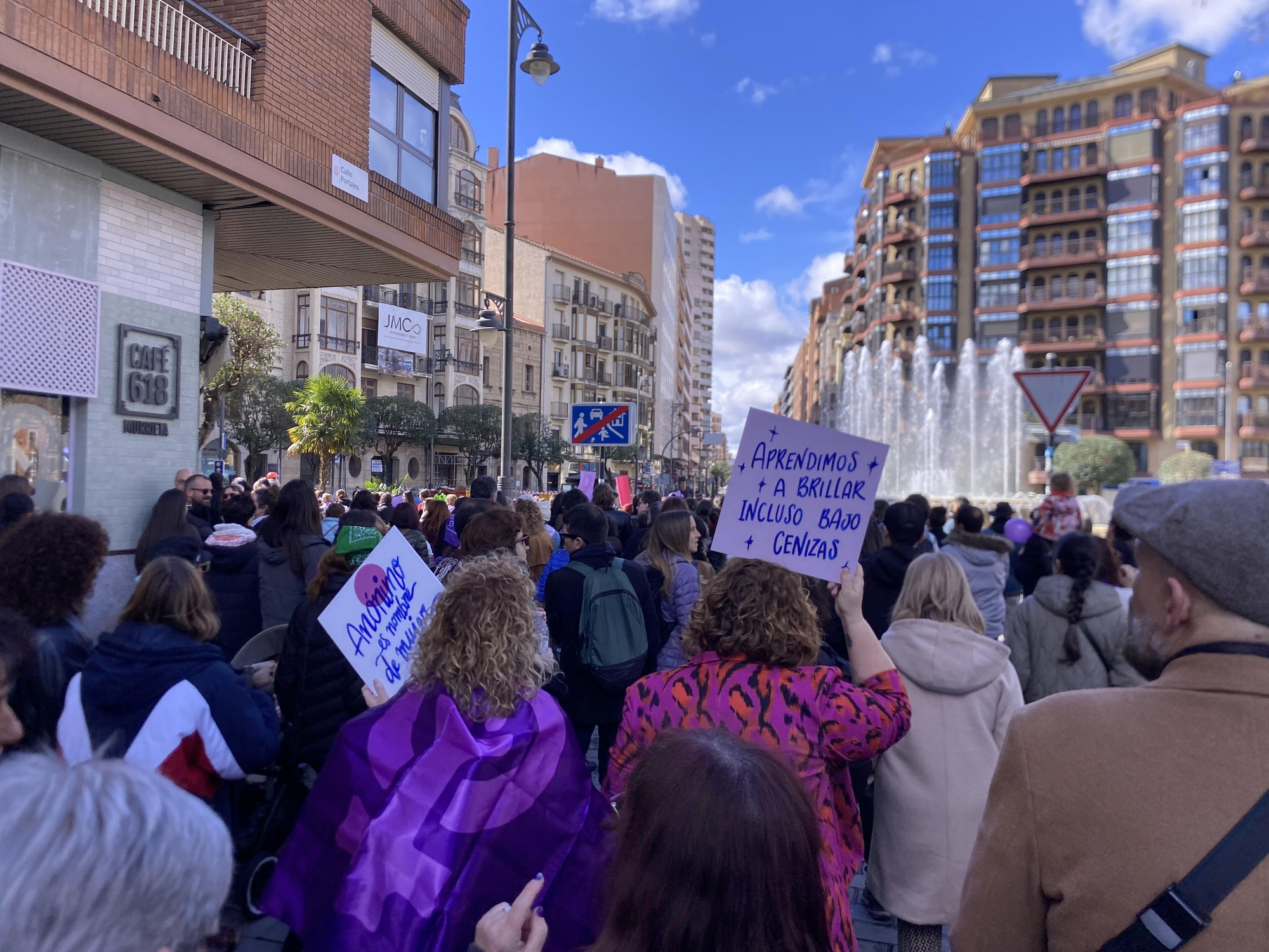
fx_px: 953
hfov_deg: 67.3
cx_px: 634
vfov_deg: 53.1
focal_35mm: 26
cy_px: 476
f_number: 1.8
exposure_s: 1/957
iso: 32
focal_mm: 4.25
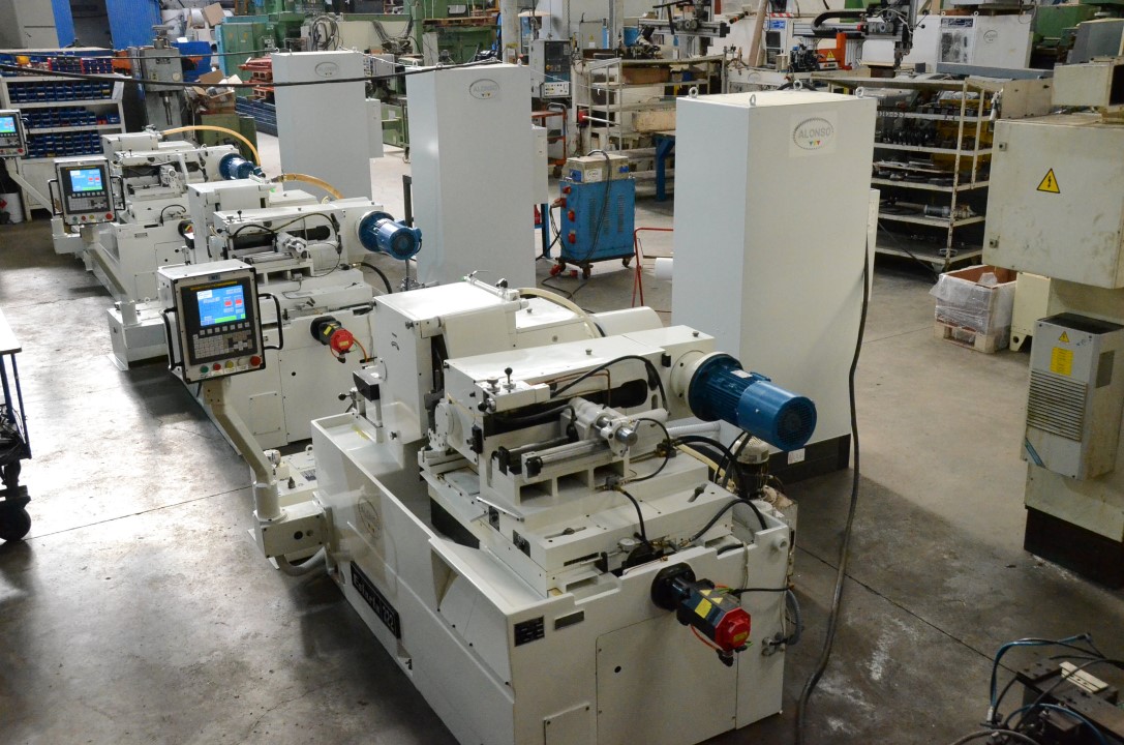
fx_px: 1122
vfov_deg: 36.7
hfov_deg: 53.2
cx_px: 562
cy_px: 372
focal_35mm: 36
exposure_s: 1/200
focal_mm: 24
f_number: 7.1
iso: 6400
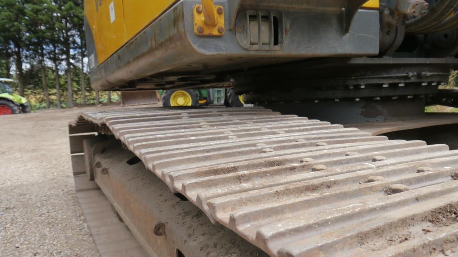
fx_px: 376
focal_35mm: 31
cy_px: 171
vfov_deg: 37.4
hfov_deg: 62.6
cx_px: 232
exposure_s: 1/320
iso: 160
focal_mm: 14
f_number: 5.6
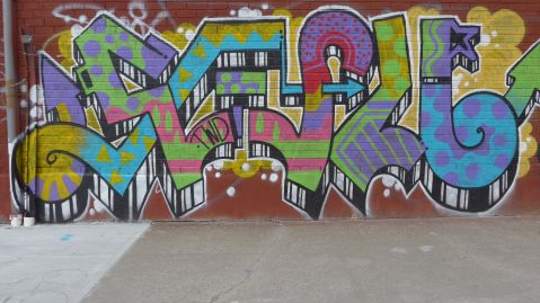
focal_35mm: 33
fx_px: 472
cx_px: 281
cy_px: 150
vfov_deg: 35.6
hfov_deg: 59.5
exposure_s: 1/320
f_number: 2.8
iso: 80
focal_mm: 6
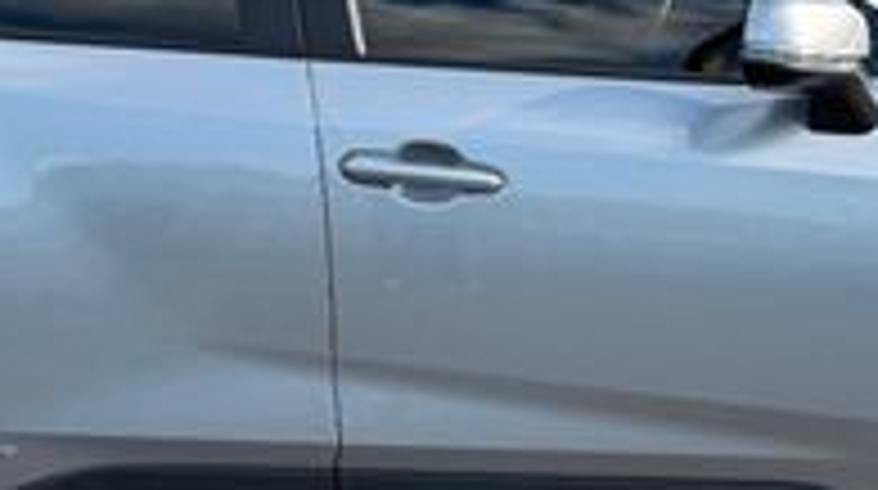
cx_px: 414
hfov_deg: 24.8
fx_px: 1999
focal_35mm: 86
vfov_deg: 14.0
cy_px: 243
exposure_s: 1/2370
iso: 100
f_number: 1.78
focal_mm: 6.76
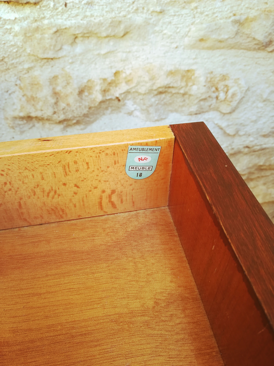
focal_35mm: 26
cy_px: 183
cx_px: 137
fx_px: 274
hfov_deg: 53.1
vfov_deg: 67.3
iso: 50
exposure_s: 1/50
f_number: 2.2
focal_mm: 3.83
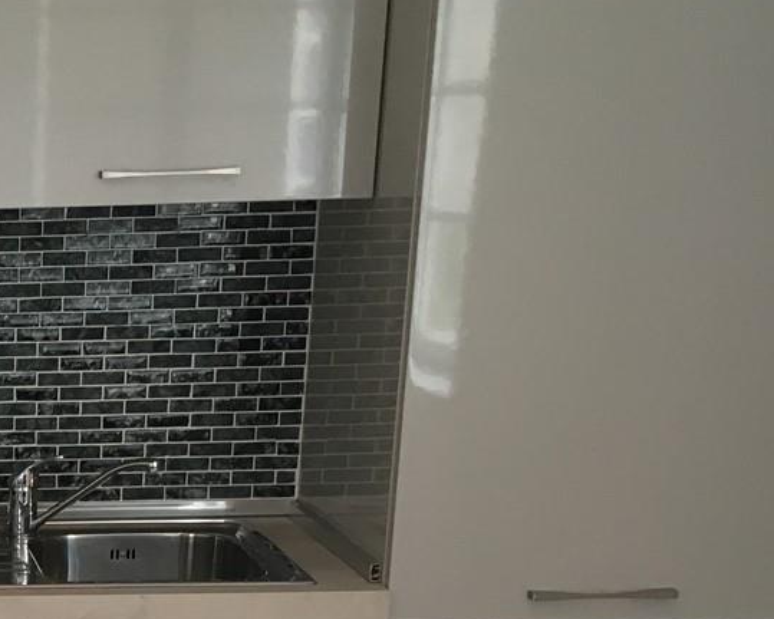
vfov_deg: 17.3
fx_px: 1924
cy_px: 777
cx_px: -258
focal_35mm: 84
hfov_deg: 20.6
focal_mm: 4.15
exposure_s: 1/30
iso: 64
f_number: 2.2
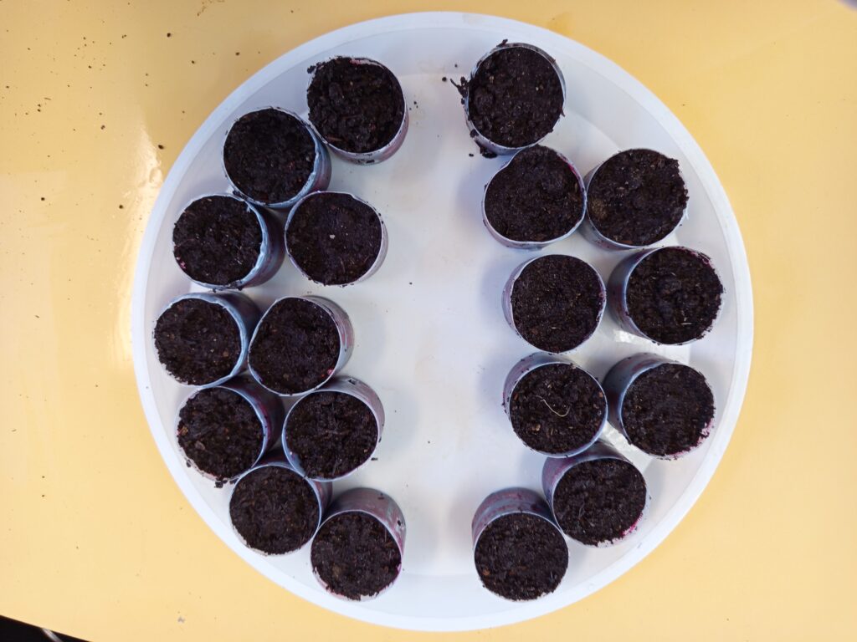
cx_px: 428
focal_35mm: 24
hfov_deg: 71.6
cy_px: 321
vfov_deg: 56.8
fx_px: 594
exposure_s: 1/60
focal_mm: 5.24
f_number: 1.7
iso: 302
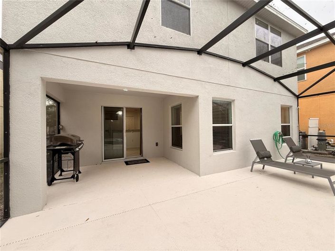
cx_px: 168
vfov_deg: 85.6
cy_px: 126
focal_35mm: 14
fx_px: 135
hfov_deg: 102.1
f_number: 2.2
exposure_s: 1/120
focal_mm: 2.22
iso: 125
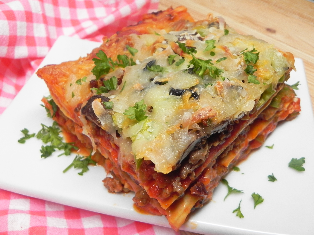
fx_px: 263
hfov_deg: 61.7
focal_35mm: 29
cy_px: 118
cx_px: 157
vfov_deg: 48.2
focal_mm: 5.2
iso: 160
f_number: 2.8
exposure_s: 1/50.7
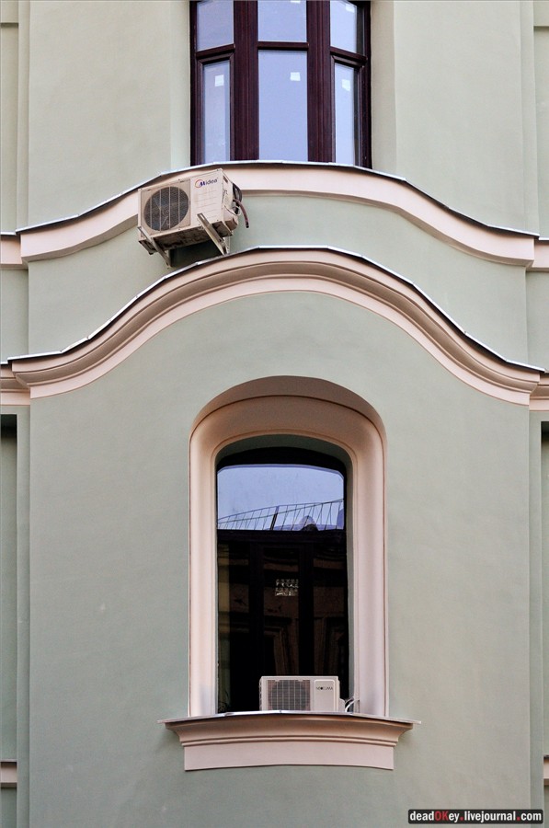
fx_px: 1721
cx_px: 274
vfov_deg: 27.0
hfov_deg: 18.1
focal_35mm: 75
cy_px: 414
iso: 500
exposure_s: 1/500
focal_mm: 50
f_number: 2.5
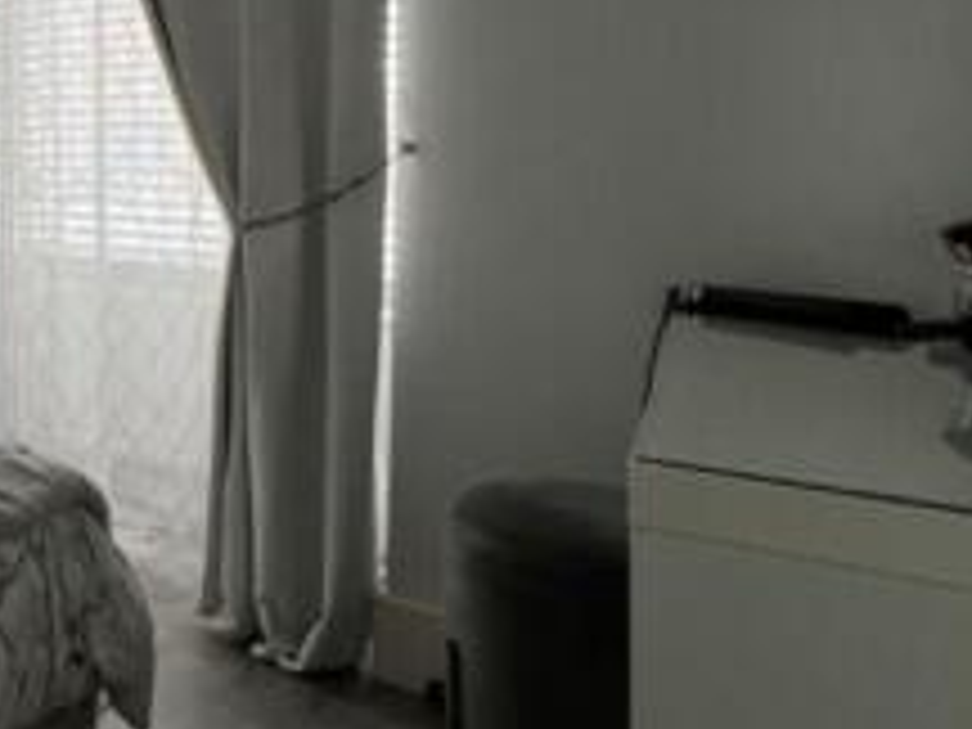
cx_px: -261
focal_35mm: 35
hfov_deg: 36.6
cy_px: 142
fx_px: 983
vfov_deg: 39.1
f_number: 1.8
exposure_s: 1/100
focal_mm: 1.57
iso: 80
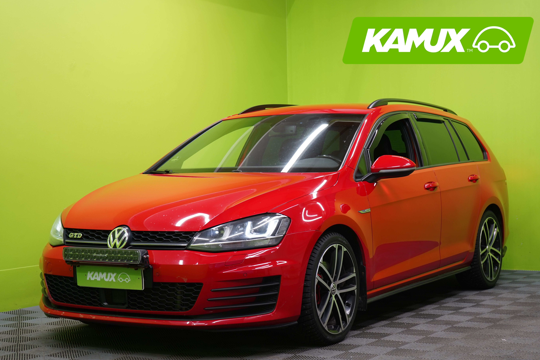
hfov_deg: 31.4
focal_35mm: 64
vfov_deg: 21.2
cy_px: 182
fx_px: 960
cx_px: 273
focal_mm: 63
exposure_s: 1/25
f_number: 5.6
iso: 400
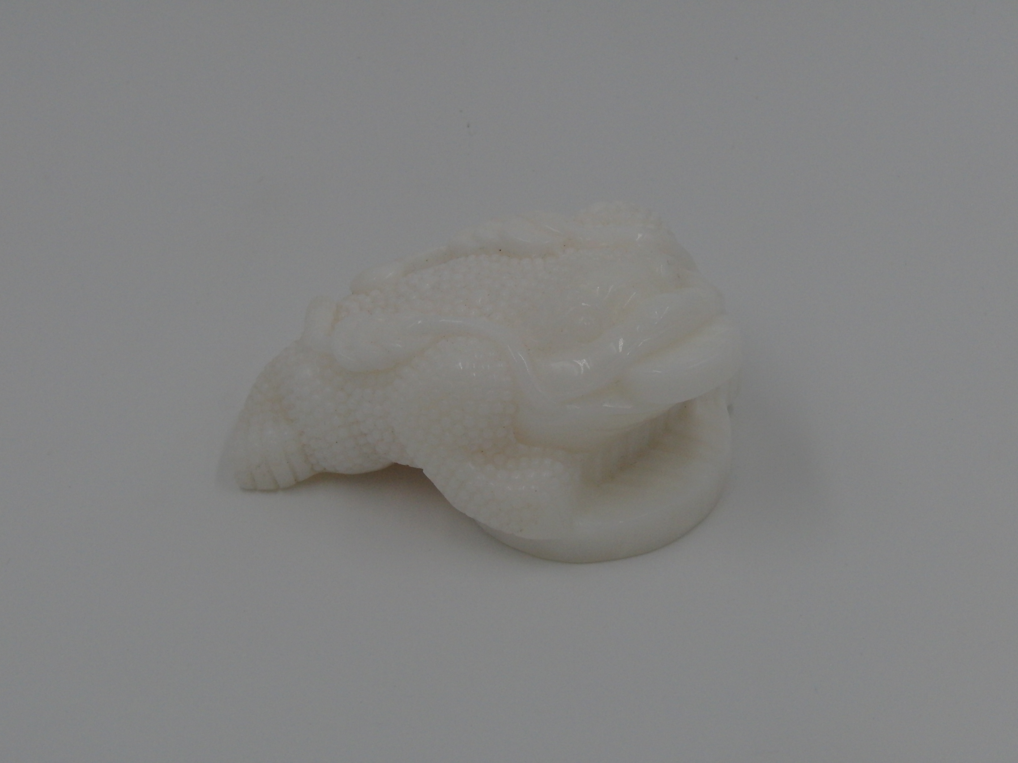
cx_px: 509
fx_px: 3147
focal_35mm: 107
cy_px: 382
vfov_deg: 13.8
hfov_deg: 18.4
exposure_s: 1/1000
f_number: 6.8
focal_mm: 21.8
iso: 200
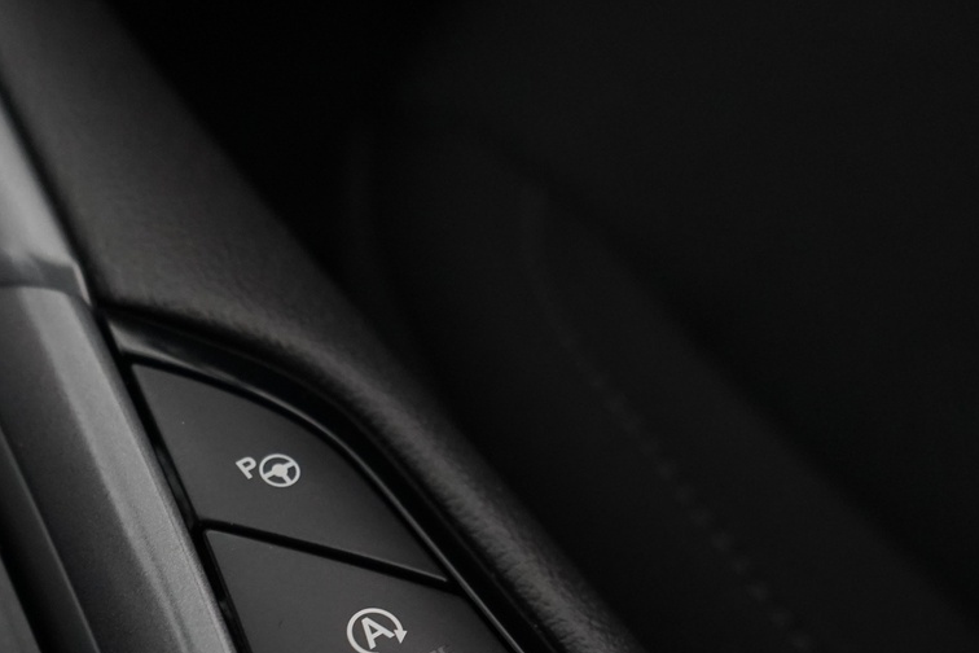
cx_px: 405
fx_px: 1632
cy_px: 605
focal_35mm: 60
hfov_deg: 33.3
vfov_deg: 22.0
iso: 4000
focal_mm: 28
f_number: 3.5
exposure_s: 1/60
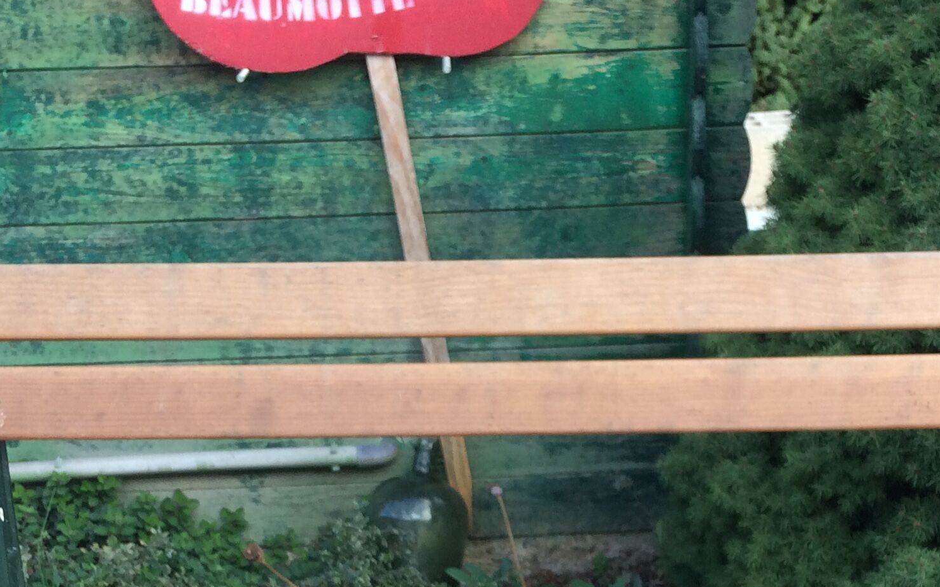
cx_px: 550
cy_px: 704
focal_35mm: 68
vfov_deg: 18.2
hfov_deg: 30.1
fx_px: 1742
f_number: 2.2
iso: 32
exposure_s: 1/252
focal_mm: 4.15
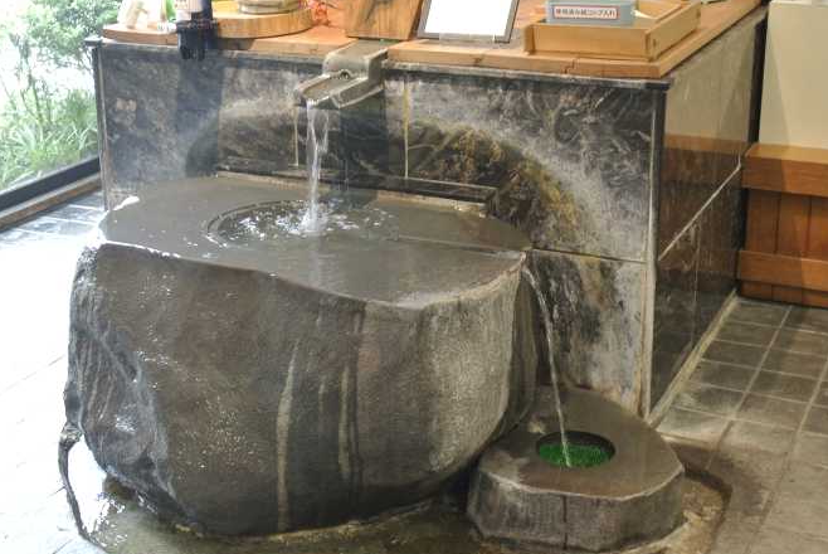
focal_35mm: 56
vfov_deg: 24.2
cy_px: 218
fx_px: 1289
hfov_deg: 35.6
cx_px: 359
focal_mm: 13.4
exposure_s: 1/30
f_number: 4
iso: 400
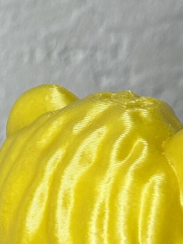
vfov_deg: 8.7
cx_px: -22
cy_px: 287
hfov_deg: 6.6
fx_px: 1581
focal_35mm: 224
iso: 80
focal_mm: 6.76
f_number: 1.78
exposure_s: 1/346
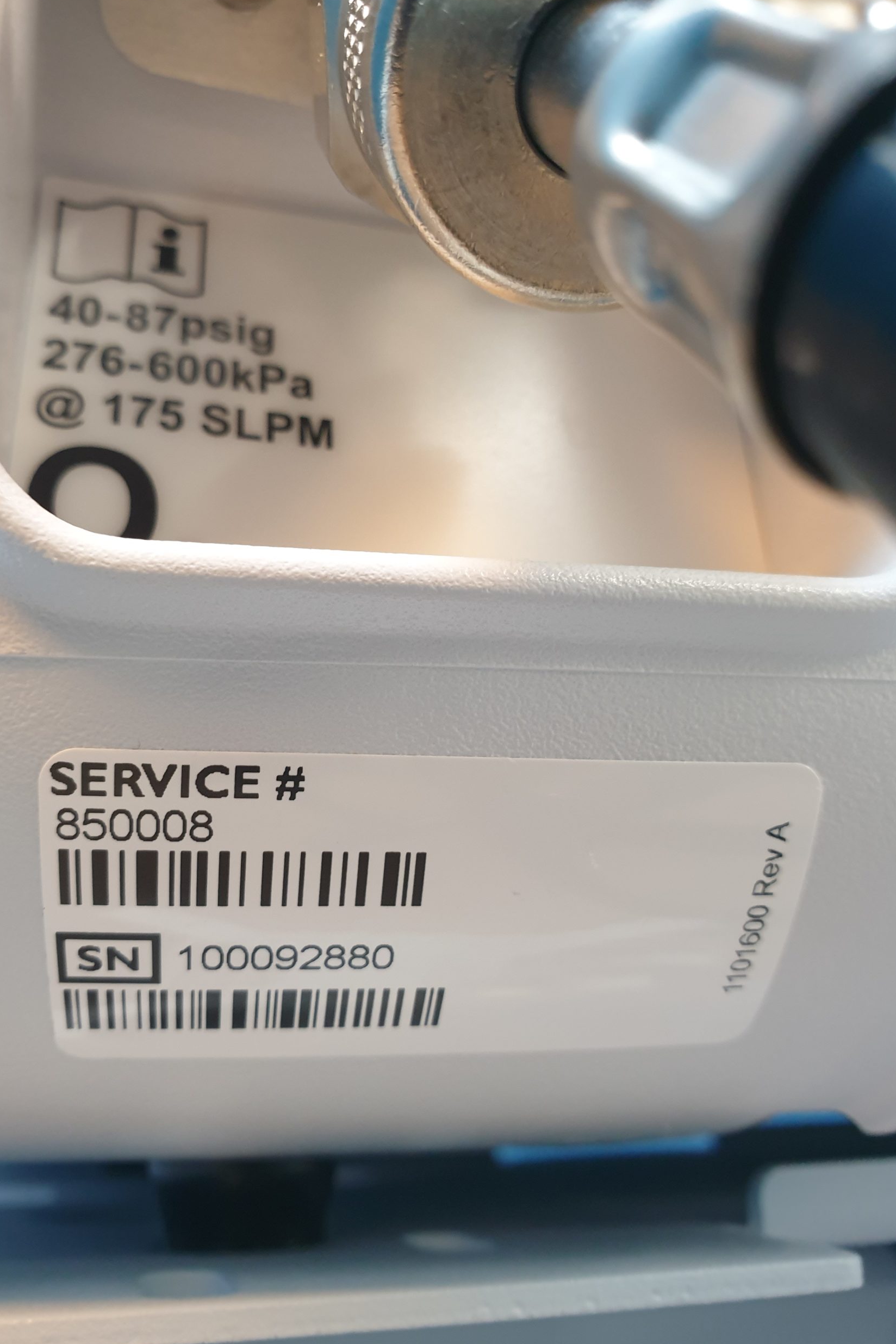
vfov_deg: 65.5
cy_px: 671
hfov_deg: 46.3
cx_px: 408
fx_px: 1045
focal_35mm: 28
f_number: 2.4
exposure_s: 1/20
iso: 250
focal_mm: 4.3
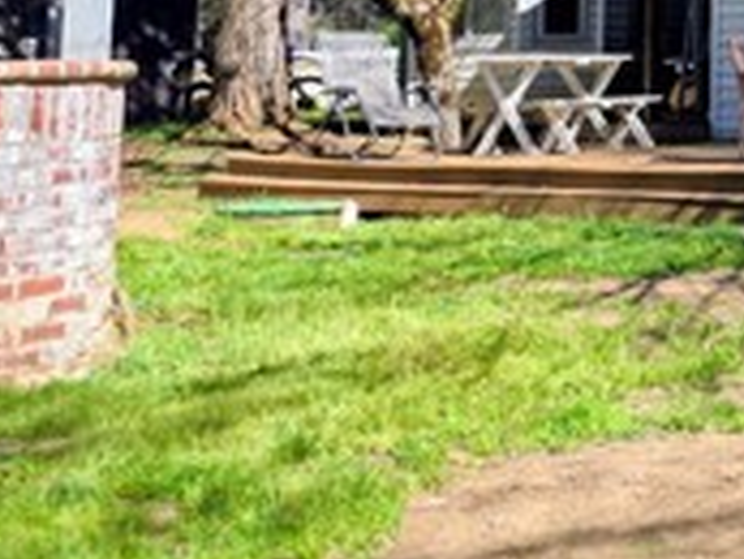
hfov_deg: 21.2
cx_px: 920
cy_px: -215
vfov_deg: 16.2
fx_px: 1828
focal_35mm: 85
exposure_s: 1/2600
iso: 80
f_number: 1.7
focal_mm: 6.25
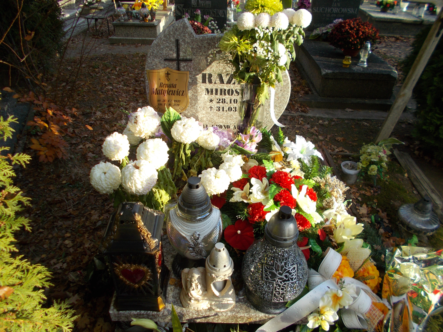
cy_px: 166
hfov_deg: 67.3
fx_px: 333
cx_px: 222
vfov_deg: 53.1
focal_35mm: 26
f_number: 3.2
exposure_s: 1/250
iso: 80
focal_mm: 4.6
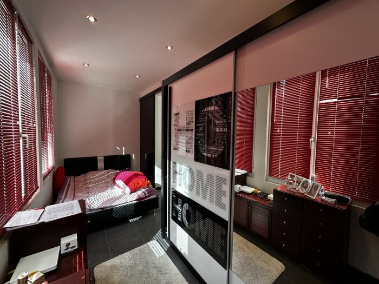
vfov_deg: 85.7
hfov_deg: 102.1
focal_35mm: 14
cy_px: 142
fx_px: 153
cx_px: 190
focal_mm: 2.22
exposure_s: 1/100
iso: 125
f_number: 2.2
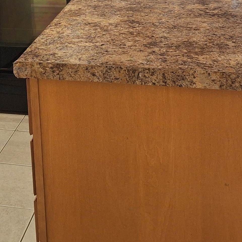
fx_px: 514
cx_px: 56
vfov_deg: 24.6
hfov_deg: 26.1
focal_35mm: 65
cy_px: -29
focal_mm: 5.54
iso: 200
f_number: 1.8
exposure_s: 1/40
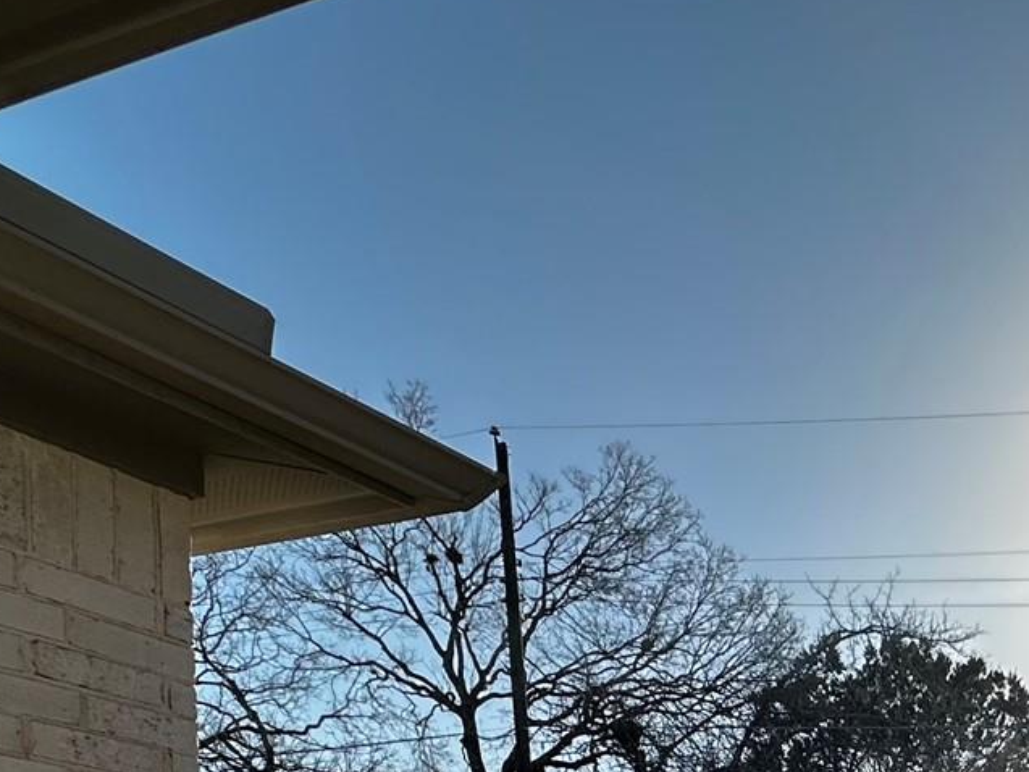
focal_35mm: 45
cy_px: 1166
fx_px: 1338
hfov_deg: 34.3
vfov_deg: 24.7
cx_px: 1216
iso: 50
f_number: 2.2
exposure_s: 1/1401
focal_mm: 2.22
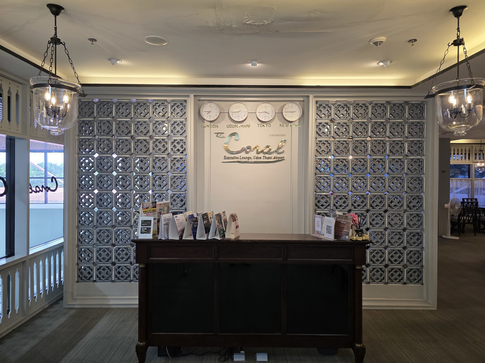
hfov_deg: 73.9
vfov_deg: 58.9
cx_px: 242
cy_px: 182
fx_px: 322
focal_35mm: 23
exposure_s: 1/100
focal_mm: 6.3
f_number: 1.7
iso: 250
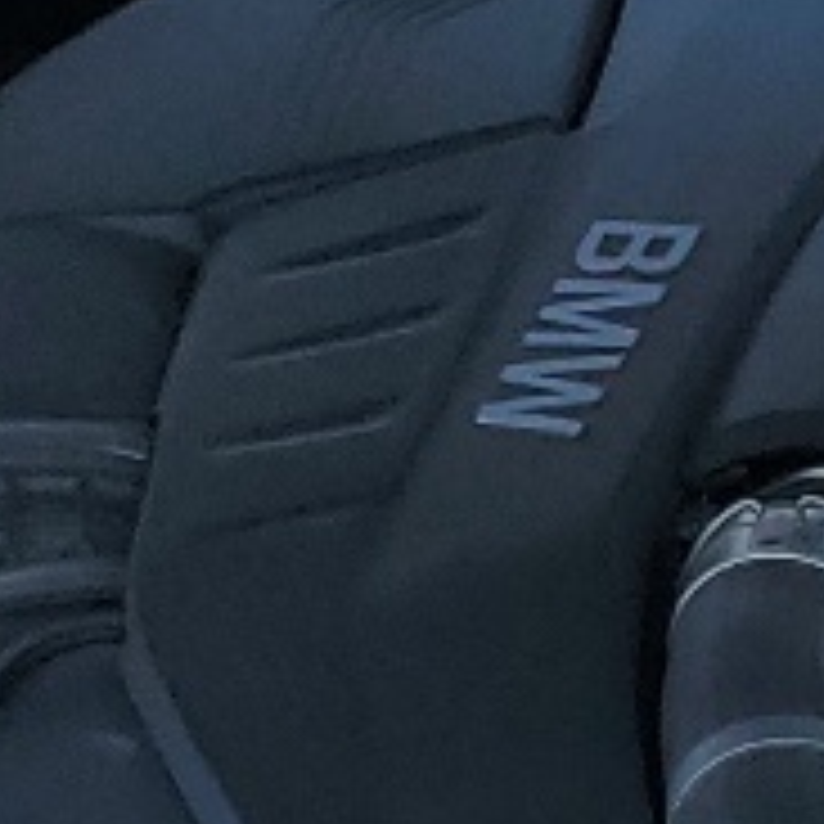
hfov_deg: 8.5
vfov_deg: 7.6
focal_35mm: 201
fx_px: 5413
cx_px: 1355
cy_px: 2517
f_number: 1.5
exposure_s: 1/2500
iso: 50
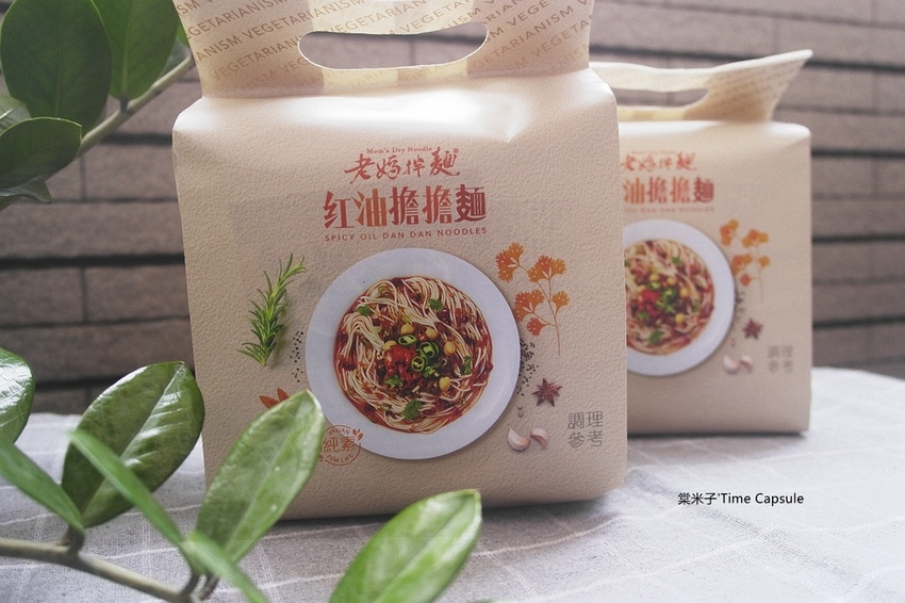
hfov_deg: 57.2
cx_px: 452
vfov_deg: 39.9
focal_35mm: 33
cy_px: 302
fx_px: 829
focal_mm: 22
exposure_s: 1/40
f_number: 3.5
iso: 400
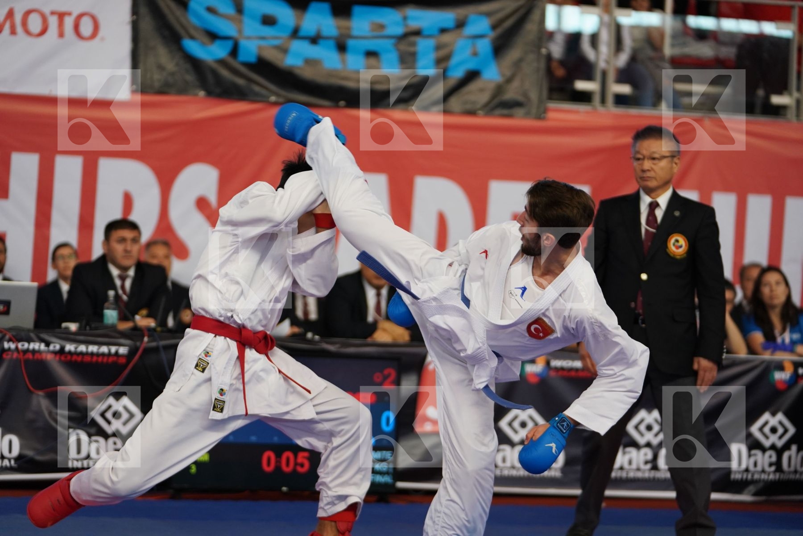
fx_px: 2699
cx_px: 402
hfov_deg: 16.9
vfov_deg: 11.3
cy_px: 268
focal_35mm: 121
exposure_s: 1/1000
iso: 1600
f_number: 2.8
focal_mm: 121
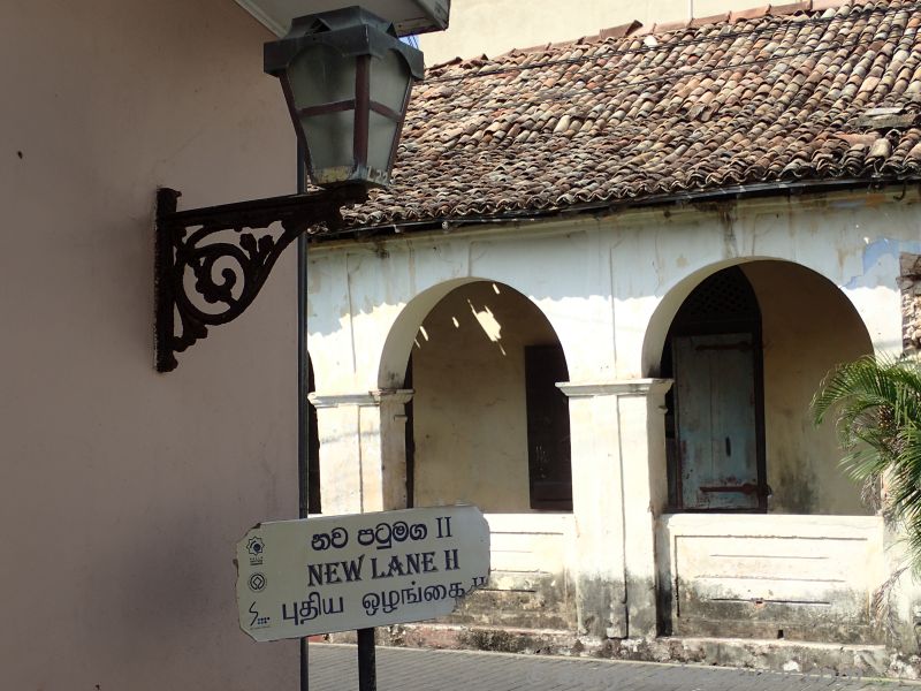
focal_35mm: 53
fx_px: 1410
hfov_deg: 36.2
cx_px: 460
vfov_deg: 27.5
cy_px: 346
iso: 100
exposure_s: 1/400
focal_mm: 9.61
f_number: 4.5
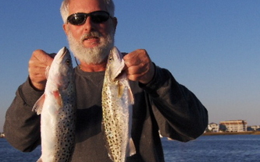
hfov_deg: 26.1
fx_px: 560
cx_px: 112
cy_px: 96
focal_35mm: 79
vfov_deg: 16.5
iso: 100
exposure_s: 1/1031
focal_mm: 13.2
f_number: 4.9
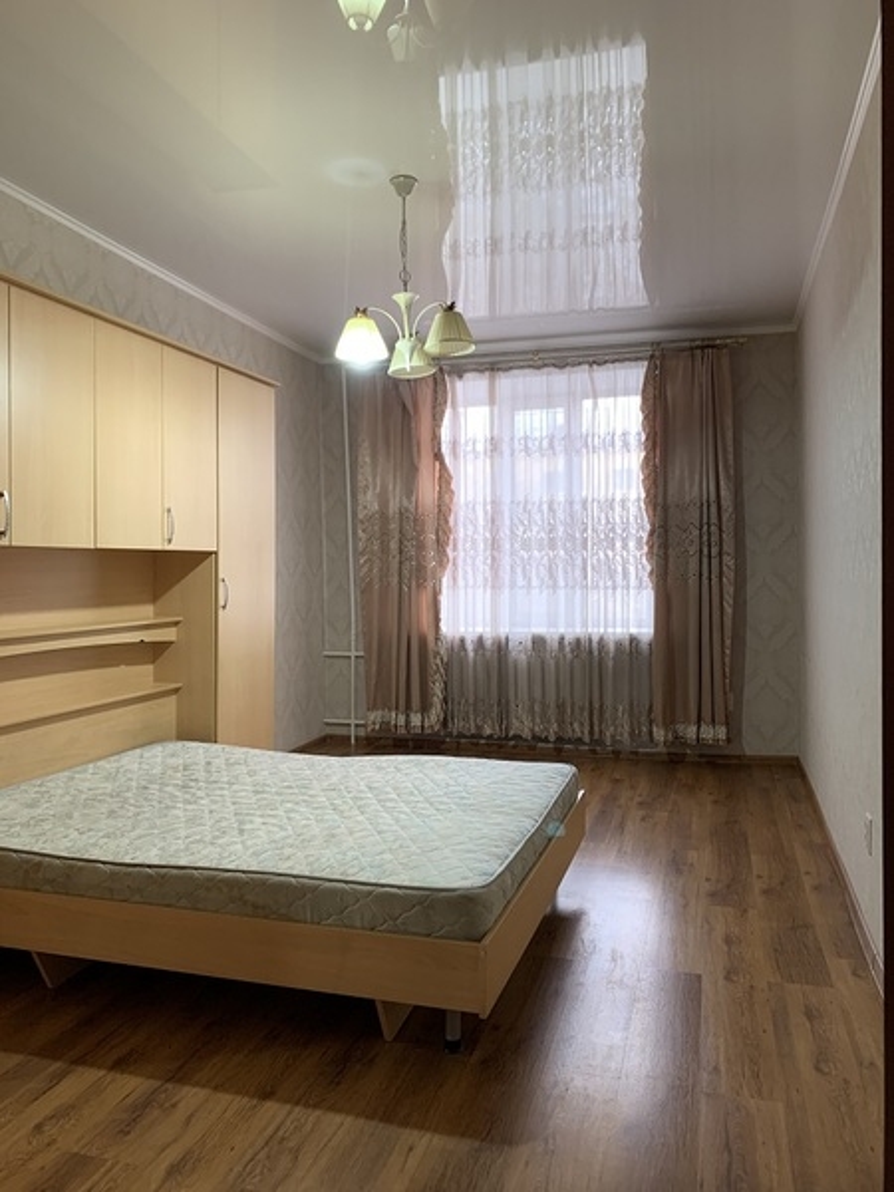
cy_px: 596
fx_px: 895
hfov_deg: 53.1
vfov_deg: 67.3
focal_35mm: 26
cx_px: 447
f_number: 1.8
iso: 160
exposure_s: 1/60
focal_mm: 4.25
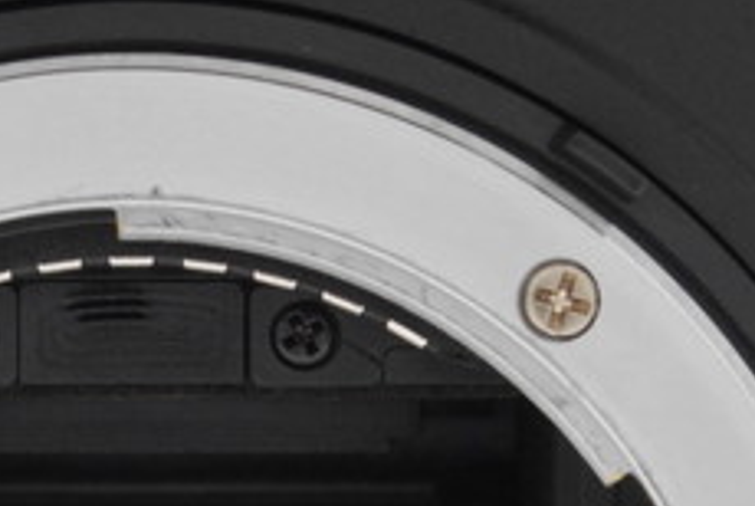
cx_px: 131
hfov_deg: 7.2
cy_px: 782
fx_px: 6021
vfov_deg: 4.8
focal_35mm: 287
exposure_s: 1/100
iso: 400
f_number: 14
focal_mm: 55
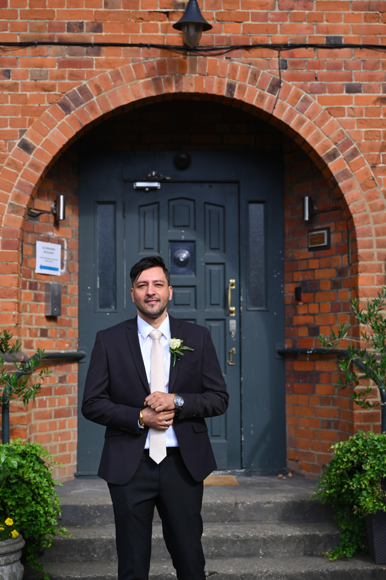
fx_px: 999
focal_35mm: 62
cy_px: 290
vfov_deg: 32.4
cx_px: 193
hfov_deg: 21.9
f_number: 4
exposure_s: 1/400
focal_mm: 62
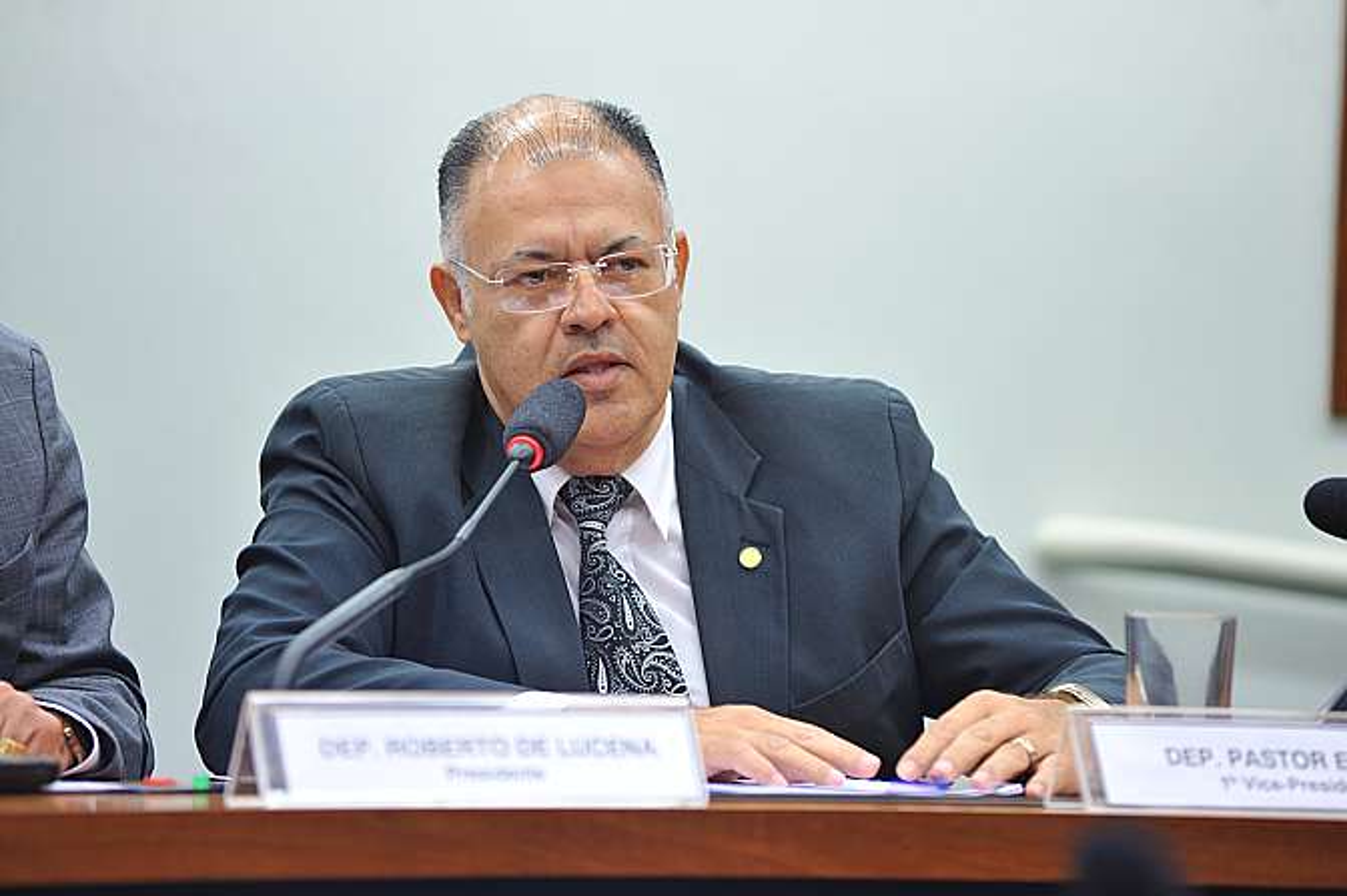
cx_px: 674
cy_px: 448
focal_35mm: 200
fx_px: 7478
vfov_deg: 6.9
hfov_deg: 10.3
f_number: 4
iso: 800
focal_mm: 200
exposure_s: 1/125
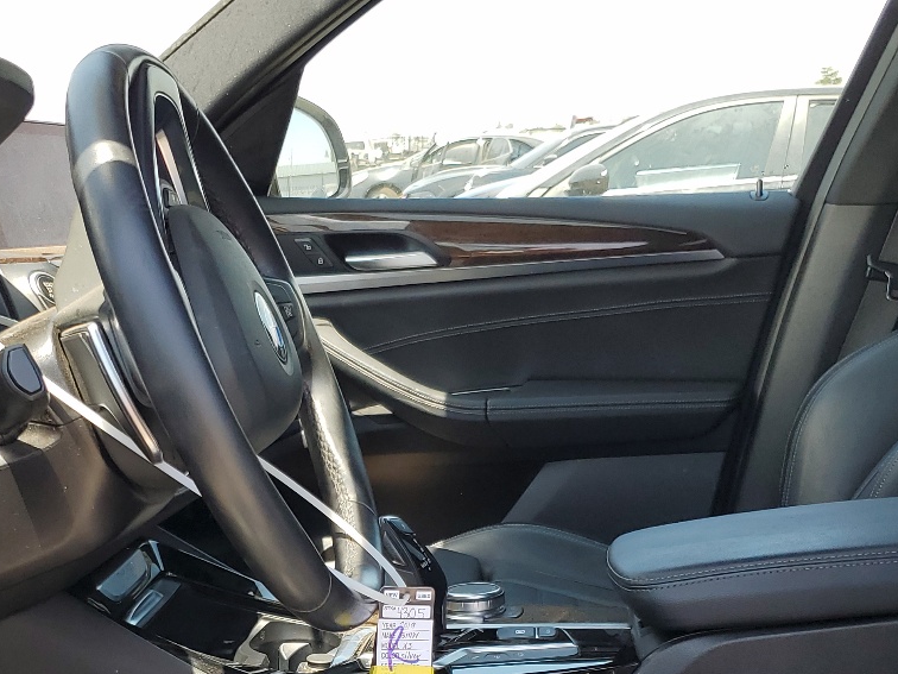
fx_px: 1427
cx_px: 331
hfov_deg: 34.7
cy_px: 656
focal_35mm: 55
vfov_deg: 25.4
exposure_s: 1/455
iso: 50
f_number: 1.5
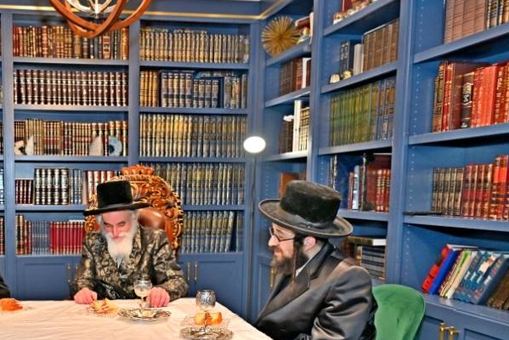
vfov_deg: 32.0
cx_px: 110
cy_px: 261
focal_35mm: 41
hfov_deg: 45.3
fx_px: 580
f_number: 4
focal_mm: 24
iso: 1000
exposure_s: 1/200
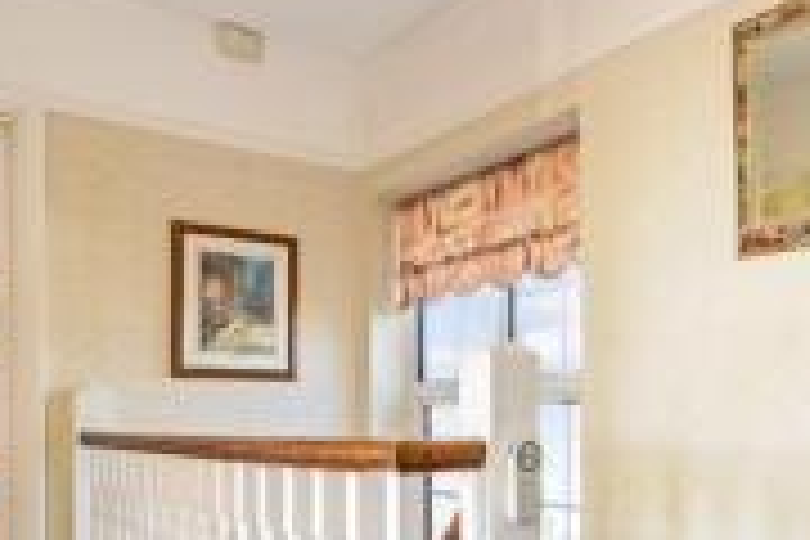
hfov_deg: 50.2
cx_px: 585
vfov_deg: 34.8
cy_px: 434
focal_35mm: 37
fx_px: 832
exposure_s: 1/25
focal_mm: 14
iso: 400
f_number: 8
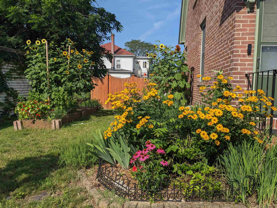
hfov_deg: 65.3
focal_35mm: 27
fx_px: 216
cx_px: 138
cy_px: 104
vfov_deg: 51.4
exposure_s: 1/5848
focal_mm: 4.38
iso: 56
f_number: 1.73
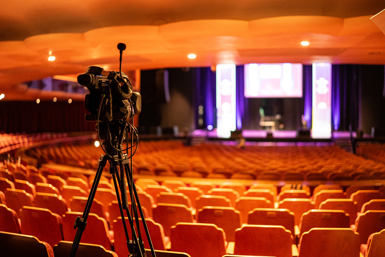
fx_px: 375
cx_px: 192
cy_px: 128
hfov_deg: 54.4
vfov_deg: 37.9
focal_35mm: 35
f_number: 1.4
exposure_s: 1/160
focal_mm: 35
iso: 3200
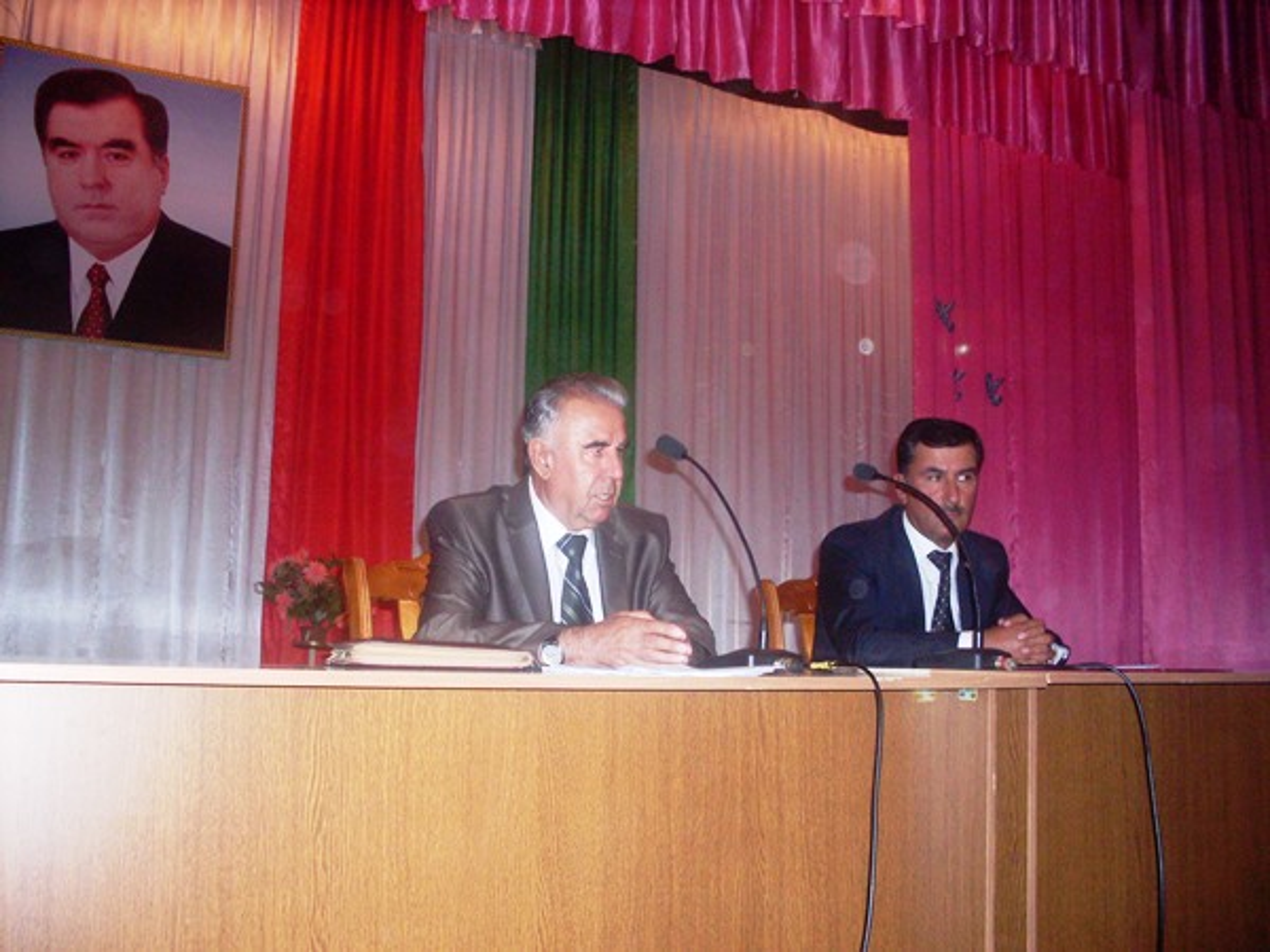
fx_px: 1394
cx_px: 635
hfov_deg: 49.0
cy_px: 476
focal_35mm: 38
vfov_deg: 37.7
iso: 200
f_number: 2.8
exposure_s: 1/45
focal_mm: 6.3
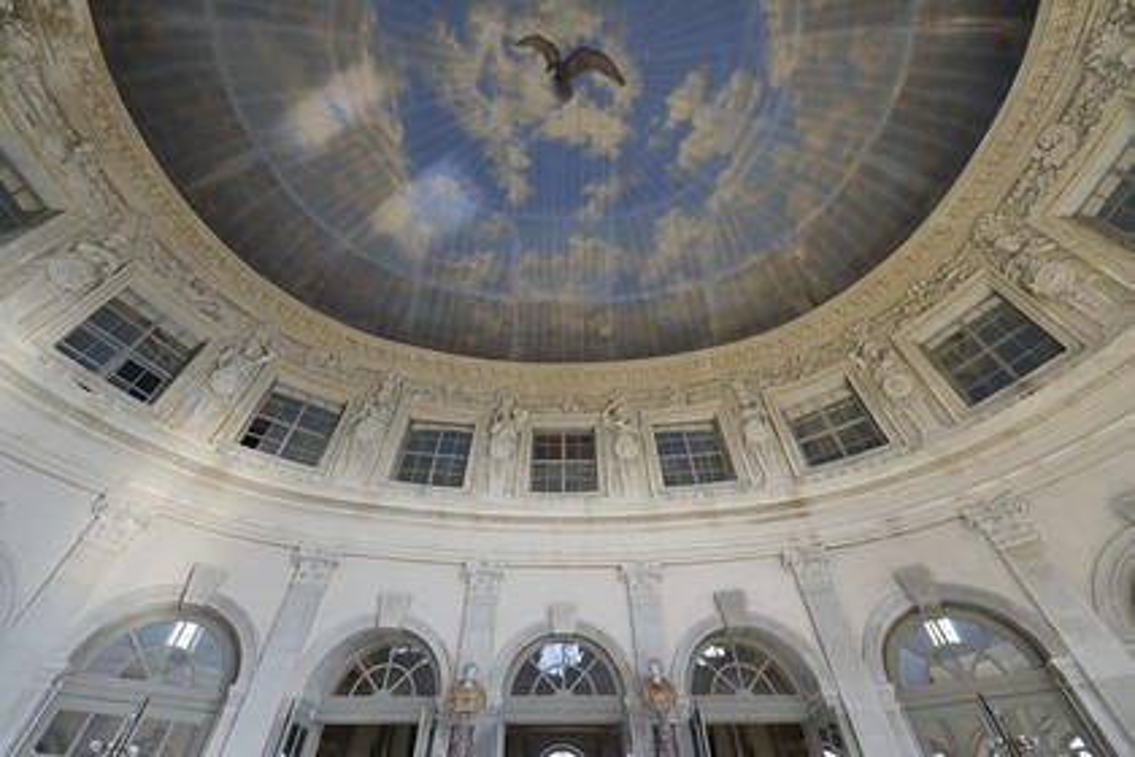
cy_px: 378
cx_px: 568
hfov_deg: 100.4
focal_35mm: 15
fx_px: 473
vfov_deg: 77.3
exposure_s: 1/80
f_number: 4.5
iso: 200
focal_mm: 15
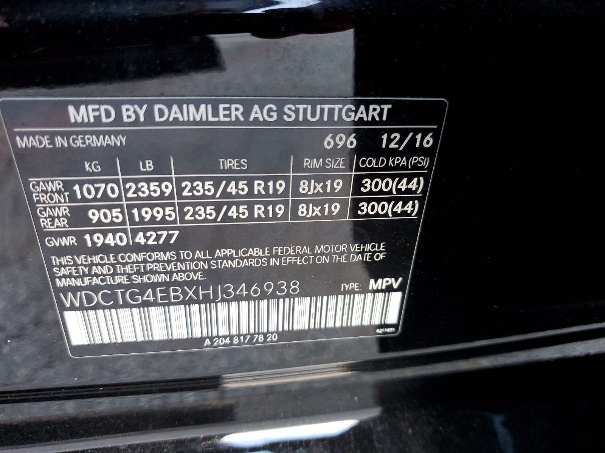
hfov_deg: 67.3
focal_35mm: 26
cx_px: 302
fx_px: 454
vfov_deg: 53.1
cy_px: 226
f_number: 1.5
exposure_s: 1/60.2
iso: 146
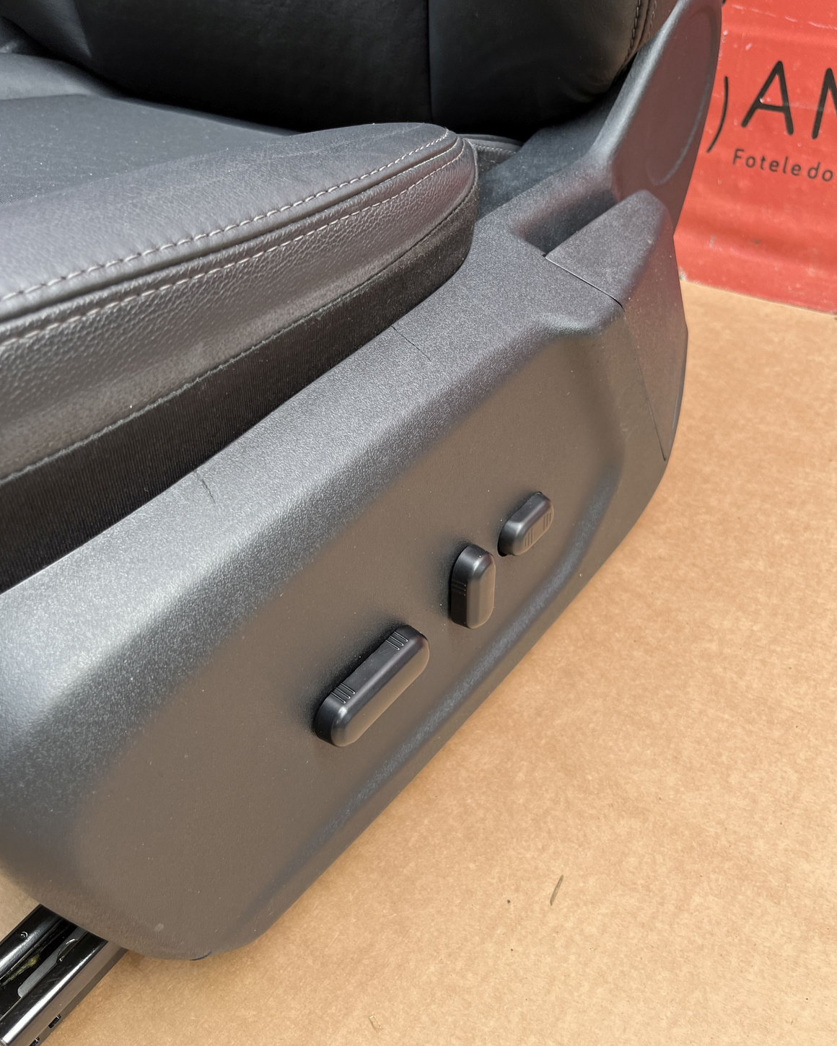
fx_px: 867
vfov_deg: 62.2
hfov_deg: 51.5
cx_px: 427
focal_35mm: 28
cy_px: 540
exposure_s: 1/243
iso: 40
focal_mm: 5.1
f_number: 1.6
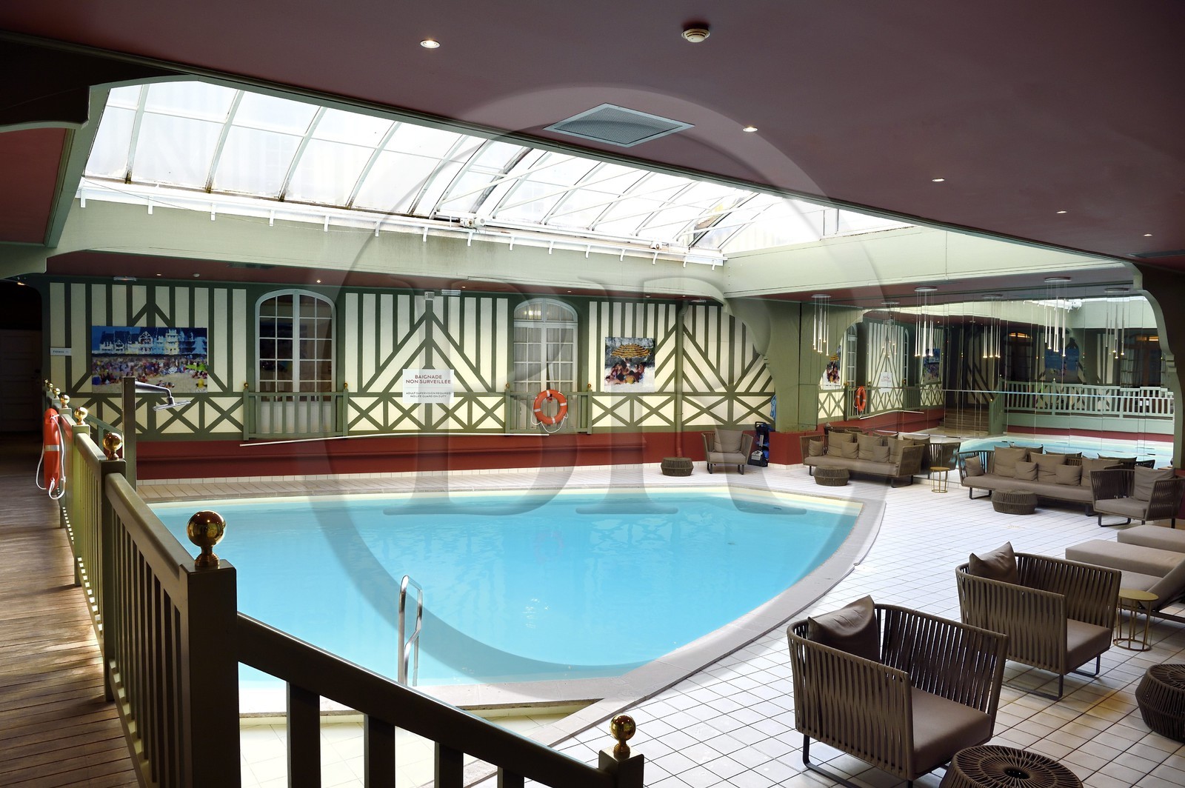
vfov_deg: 53.1
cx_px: 592
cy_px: 394
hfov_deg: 73.8
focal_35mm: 24
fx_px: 789
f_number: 9
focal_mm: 24
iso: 1600
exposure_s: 1/125
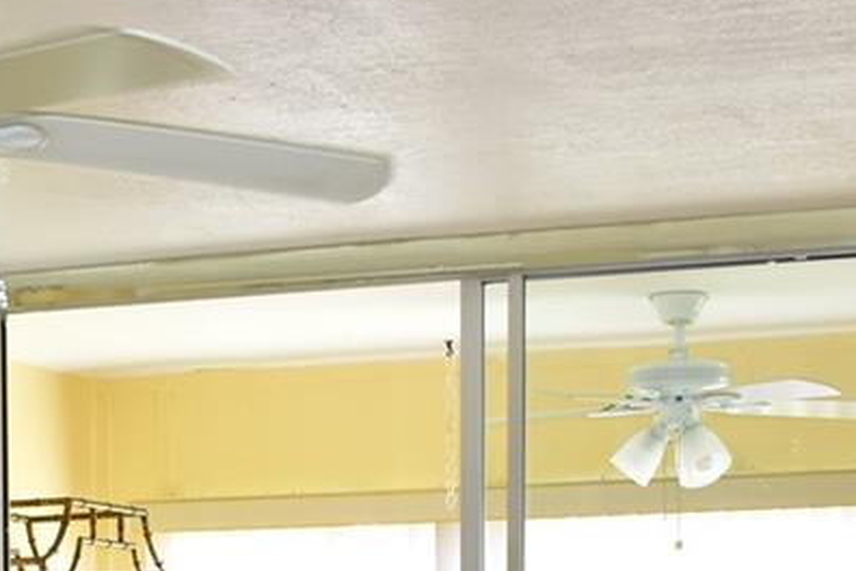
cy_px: 913
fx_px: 2592
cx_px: 11
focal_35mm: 109
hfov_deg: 18.3
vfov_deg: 11.9
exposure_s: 1/60
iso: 720
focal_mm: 18
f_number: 4.5
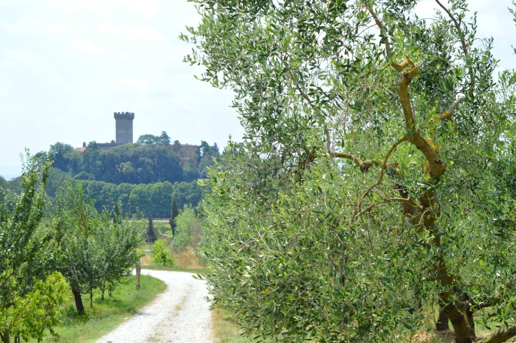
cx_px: 258
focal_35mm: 75
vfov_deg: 18.1
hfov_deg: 27.0
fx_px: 1074
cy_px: 172
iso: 200
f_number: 9
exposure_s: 1/320
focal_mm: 50
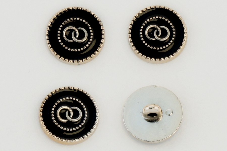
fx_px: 520
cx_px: 114
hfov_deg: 24.6
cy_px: 76
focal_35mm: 82
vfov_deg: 16.6
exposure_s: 1/400
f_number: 9
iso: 200
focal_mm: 55
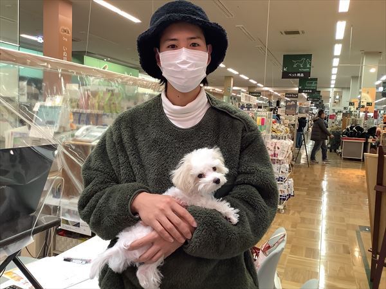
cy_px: 144
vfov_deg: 45.4
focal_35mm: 31
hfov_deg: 58.4
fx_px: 346
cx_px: 193
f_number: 2.4
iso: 125
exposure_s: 1/60
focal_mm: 3.3
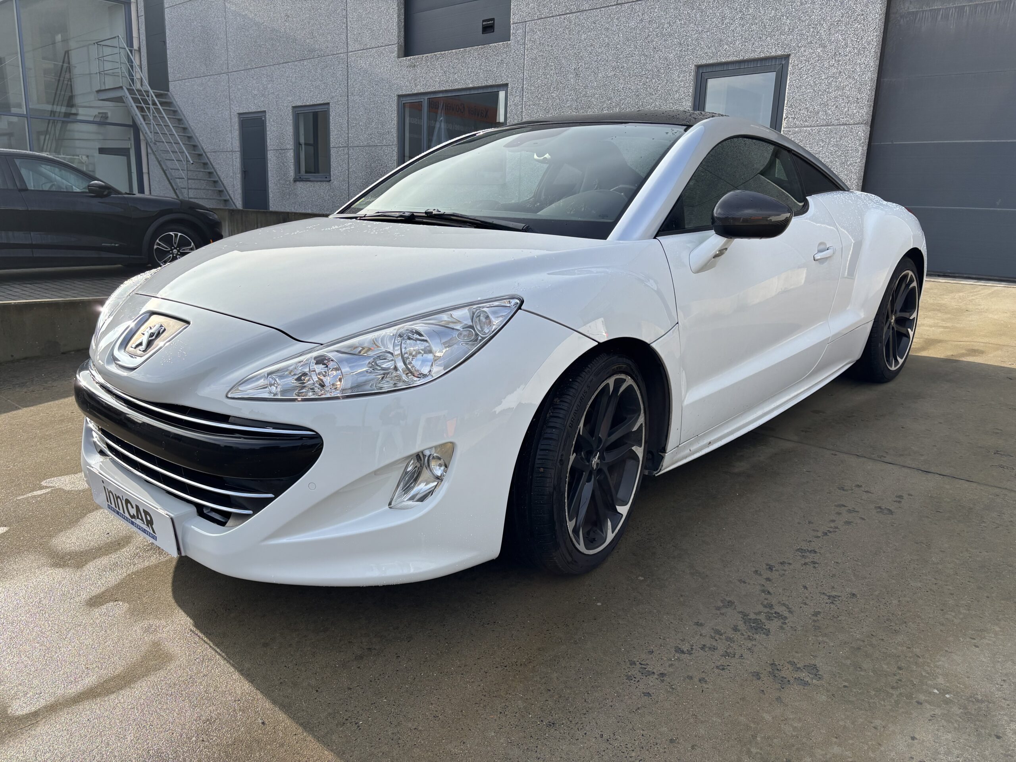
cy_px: 381
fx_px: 763
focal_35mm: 26
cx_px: 508
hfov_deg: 67.3
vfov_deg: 53.1
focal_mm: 5.96
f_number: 1.6
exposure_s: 1/2242
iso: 50
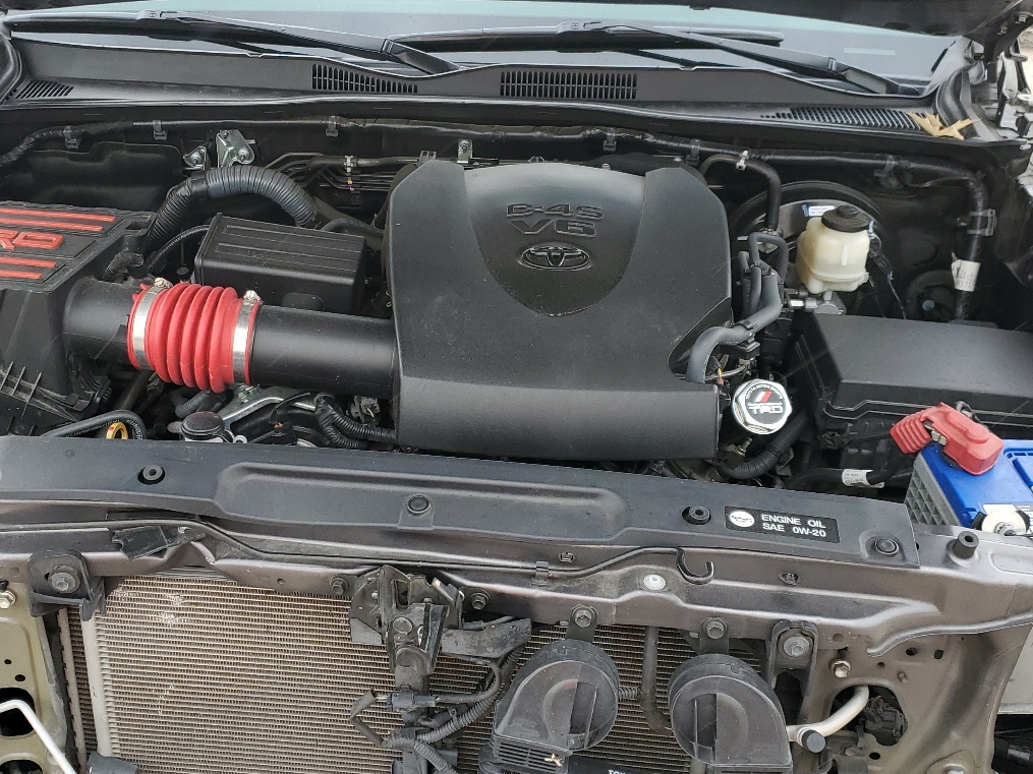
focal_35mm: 41
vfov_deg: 35.1
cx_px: 447
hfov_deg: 45.7
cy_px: 396
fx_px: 1223
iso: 50
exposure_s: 1/286
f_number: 1.5
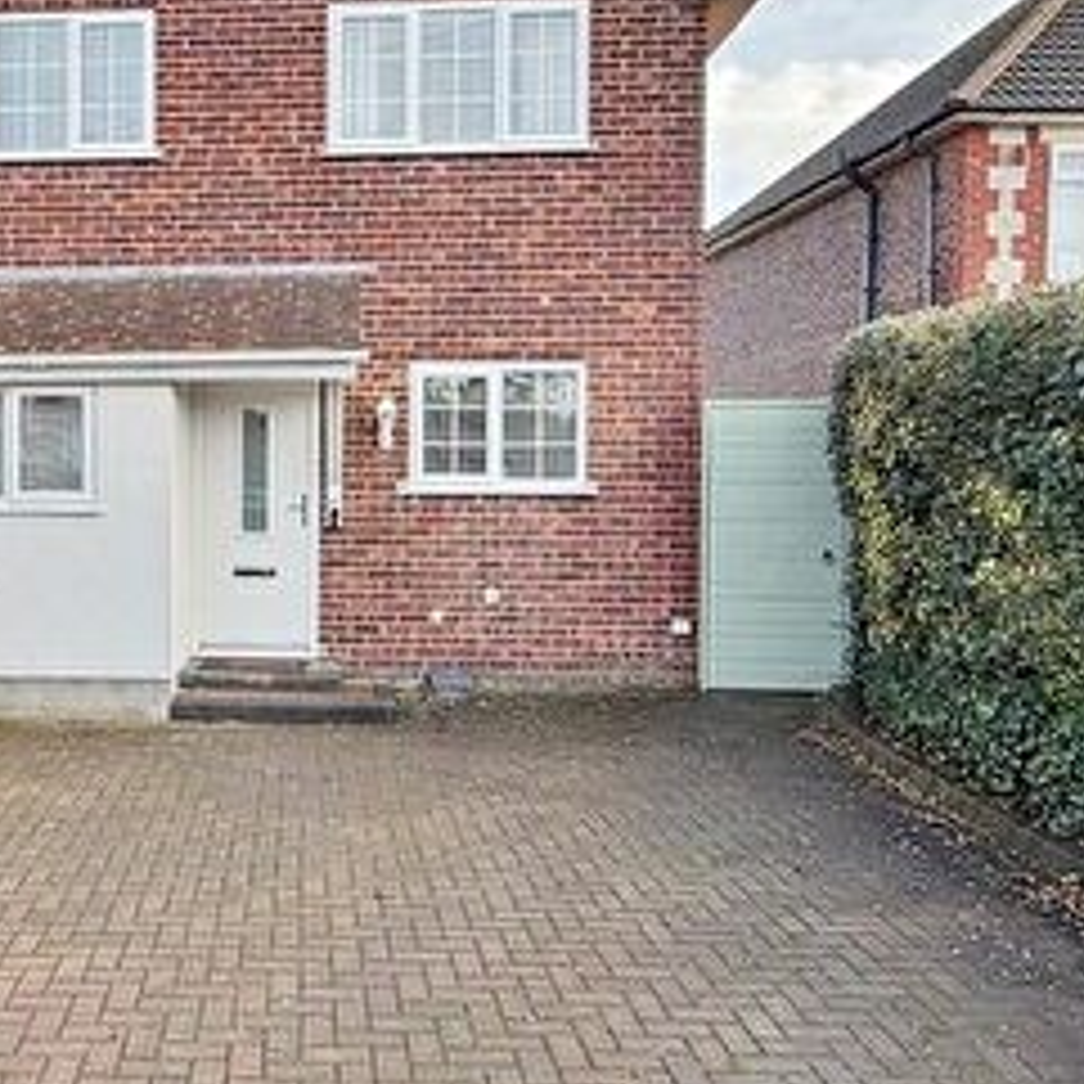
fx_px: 1275
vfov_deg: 46.0
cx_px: 243
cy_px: 515
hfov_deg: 44.2
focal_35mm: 36
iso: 50
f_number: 2.2
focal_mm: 2.22
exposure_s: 1/268
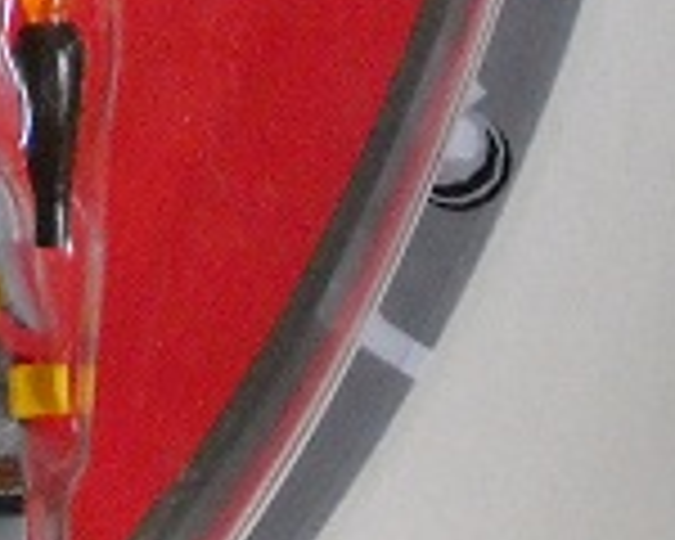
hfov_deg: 8.7
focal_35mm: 217
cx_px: -342
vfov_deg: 7.0
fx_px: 4335
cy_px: -274
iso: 400
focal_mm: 6.72
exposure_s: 1/57
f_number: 3.1
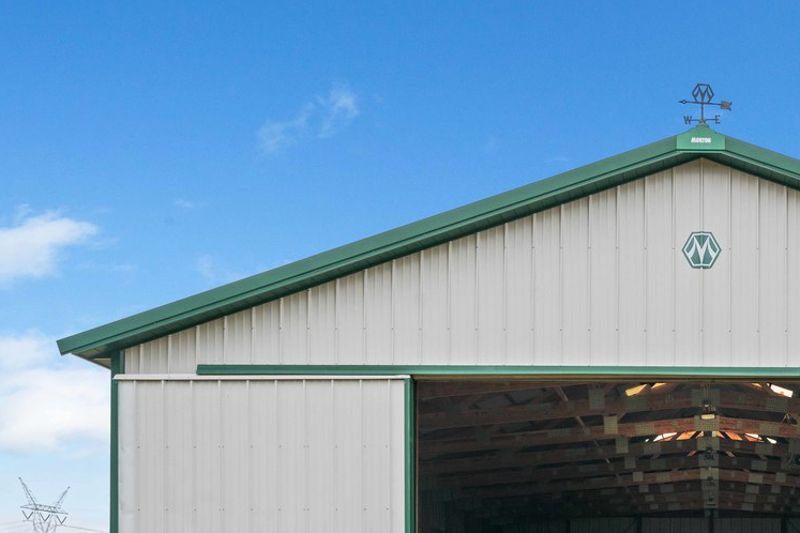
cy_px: 463
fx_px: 1155
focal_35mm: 52
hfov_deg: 35.8
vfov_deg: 25.3
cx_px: 726
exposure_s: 1/40
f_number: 10
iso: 400
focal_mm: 24
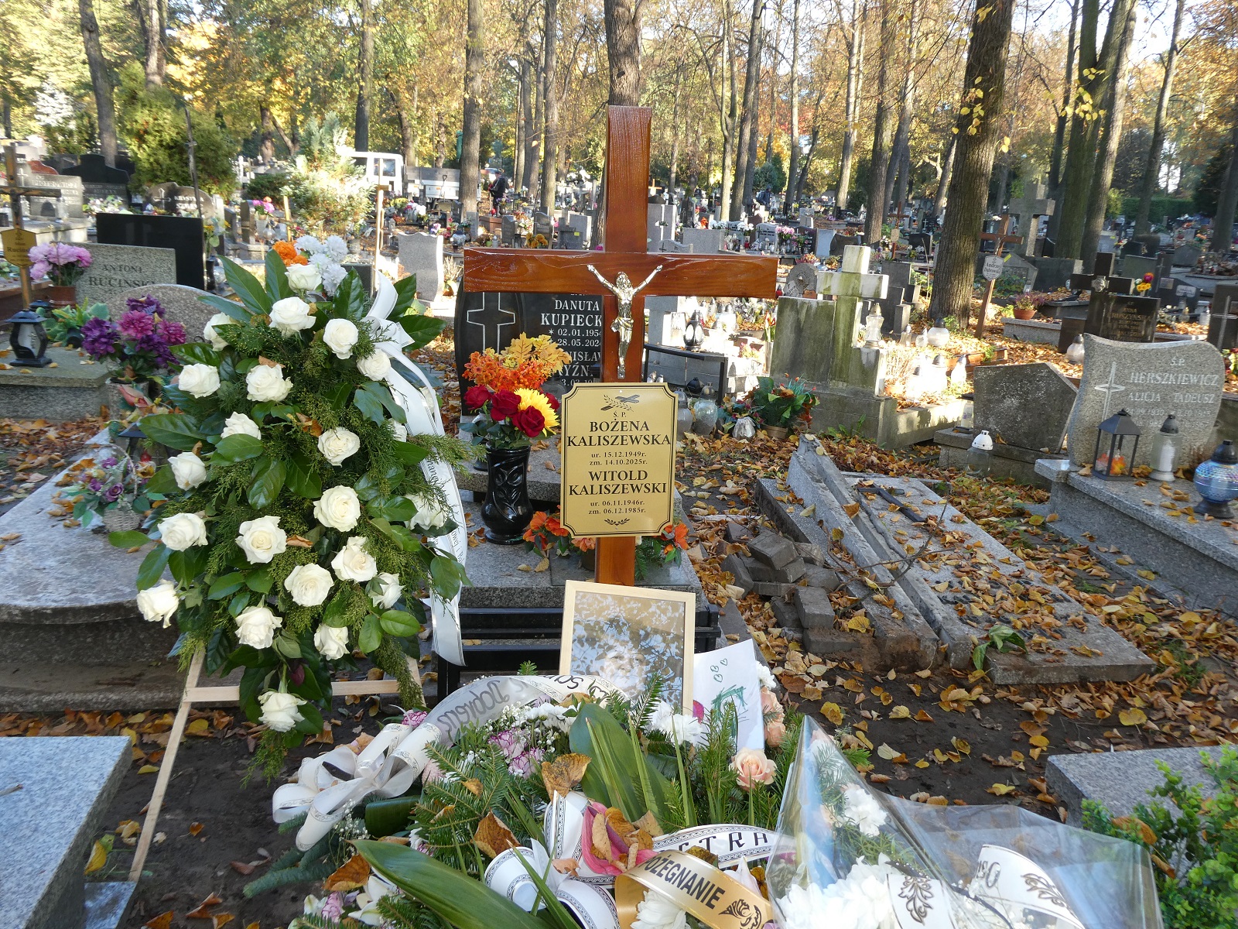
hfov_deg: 63.4
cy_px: 464
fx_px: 1001
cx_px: 619
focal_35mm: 28
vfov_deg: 49.7
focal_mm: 5
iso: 100
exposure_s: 1/60
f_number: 3.5
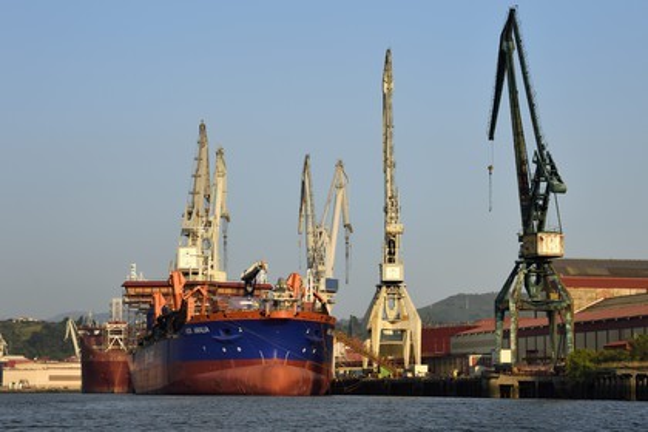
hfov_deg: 18.6
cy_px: 216
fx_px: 1980
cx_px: 324
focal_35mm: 110
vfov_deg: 12.5
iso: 200
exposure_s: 1/800
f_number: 6.3
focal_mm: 110
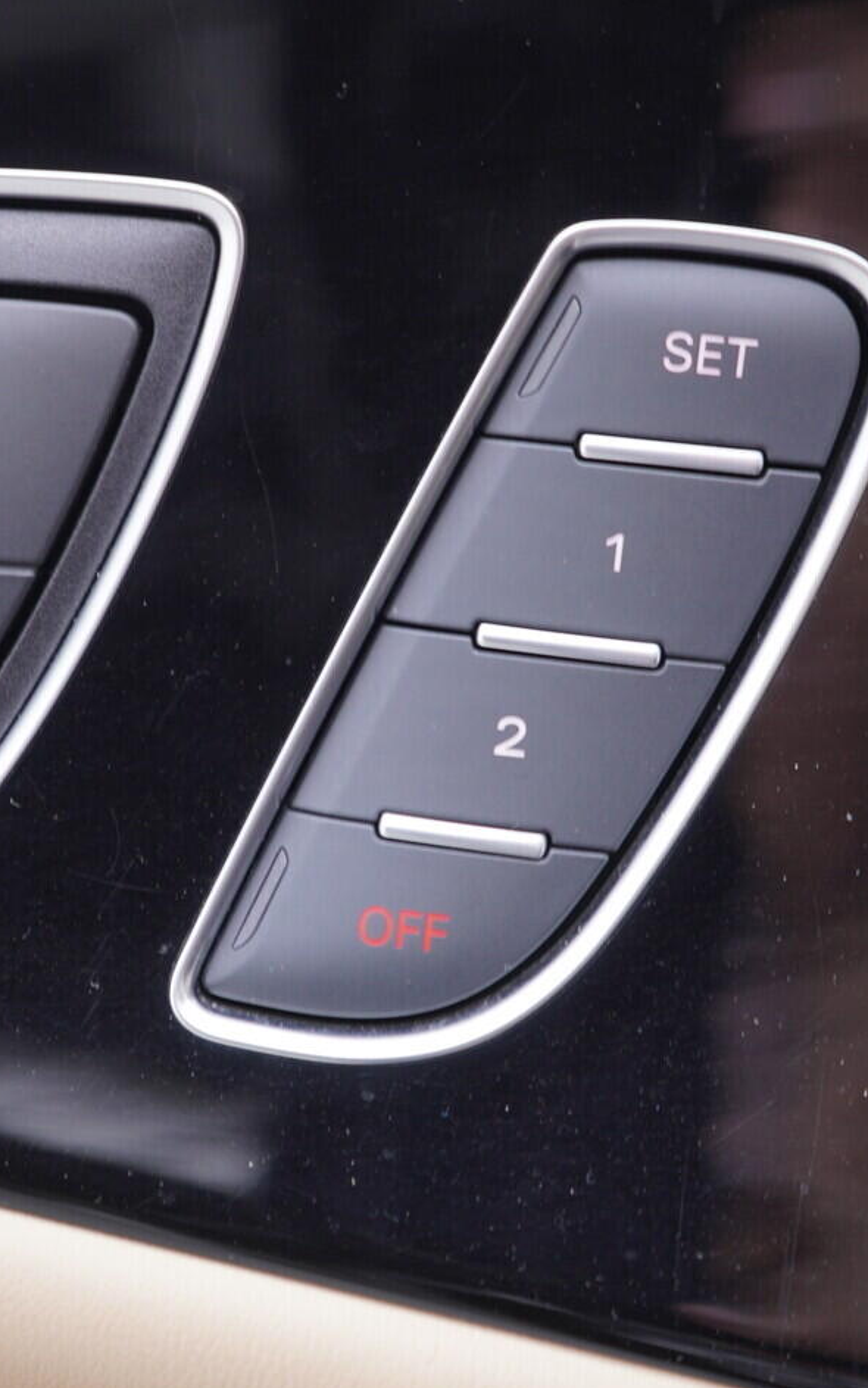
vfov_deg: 36.3
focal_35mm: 56
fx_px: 2118
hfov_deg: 23.1
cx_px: 340
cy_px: 702
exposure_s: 1/40
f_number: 2.8
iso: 160
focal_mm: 24
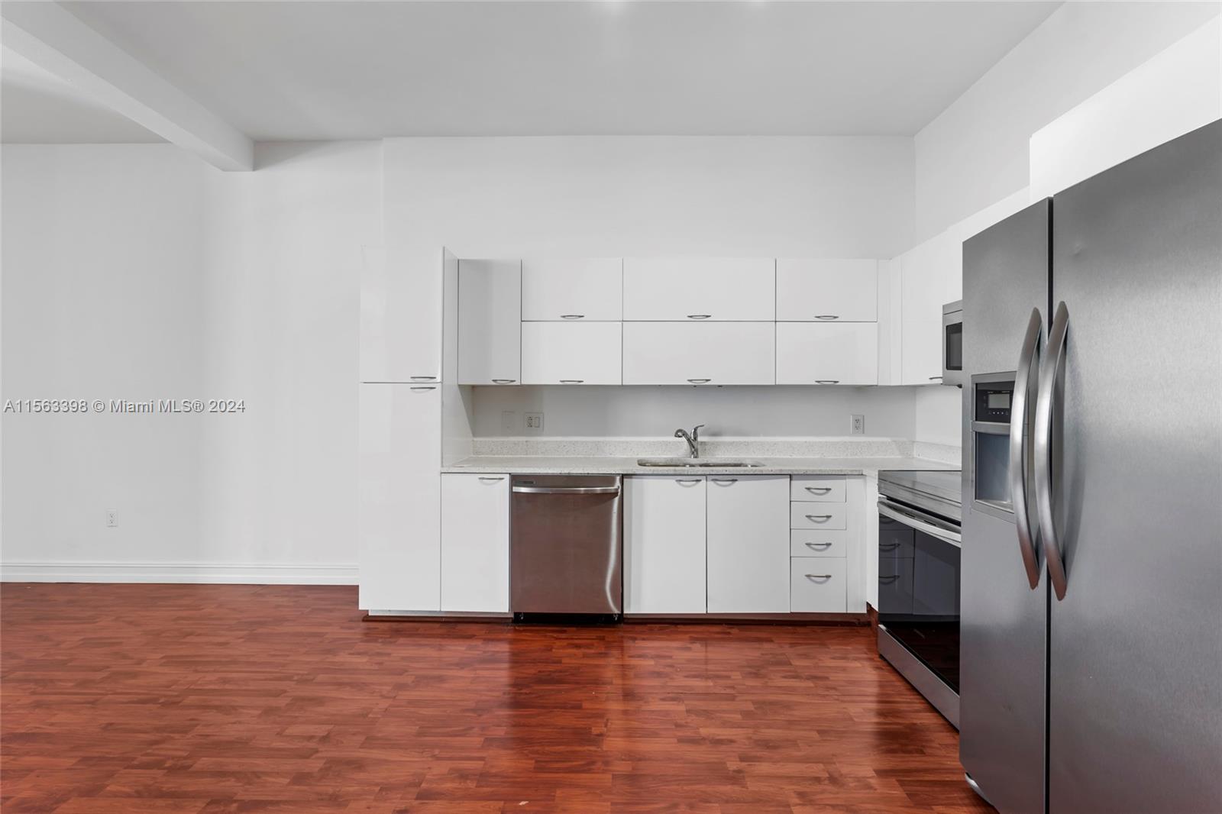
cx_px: 611
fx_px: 543
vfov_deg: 73.7
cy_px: 407
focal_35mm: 16
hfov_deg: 96.7
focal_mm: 16
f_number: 9
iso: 250
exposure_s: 1/1.25
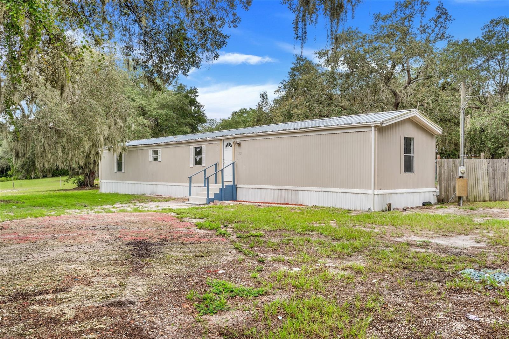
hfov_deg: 61.9
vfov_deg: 43.6
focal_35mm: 30
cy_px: 170
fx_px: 424
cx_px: 254
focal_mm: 20
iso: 100
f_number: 9
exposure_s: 1/60
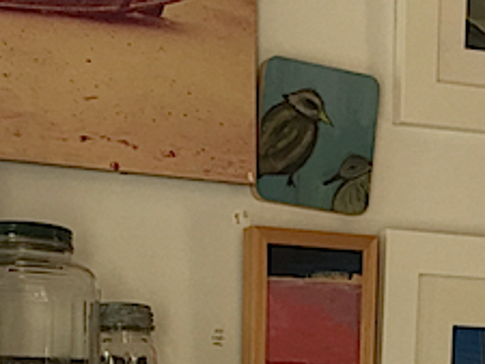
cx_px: 226
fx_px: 1444
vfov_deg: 12.1
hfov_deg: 19.1
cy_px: 818
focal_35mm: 103
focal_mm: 4.15
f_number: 2.2
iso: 32
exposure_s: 1/60
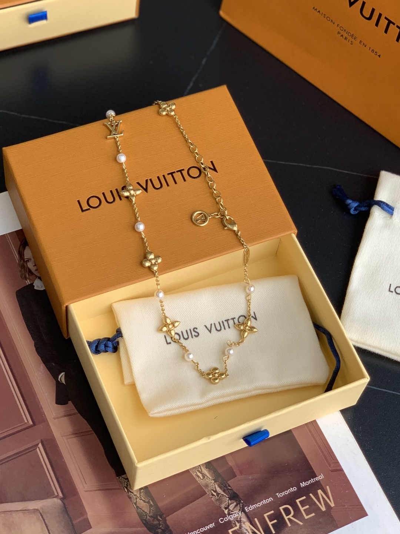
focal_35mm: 52
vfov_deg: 36.8
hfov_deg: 28.0
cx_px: 200
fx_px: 801
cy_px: 267
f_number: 2.4
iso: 16
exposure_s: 1/208
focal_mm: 6
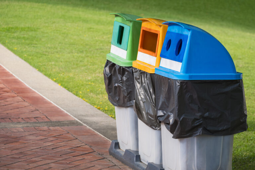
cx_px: 128
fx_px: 1275
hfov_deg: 11.4
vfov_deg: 7.6
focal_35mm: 180
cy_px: 85
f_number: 6.4
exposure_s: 1/160
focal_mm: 120.6
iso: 200
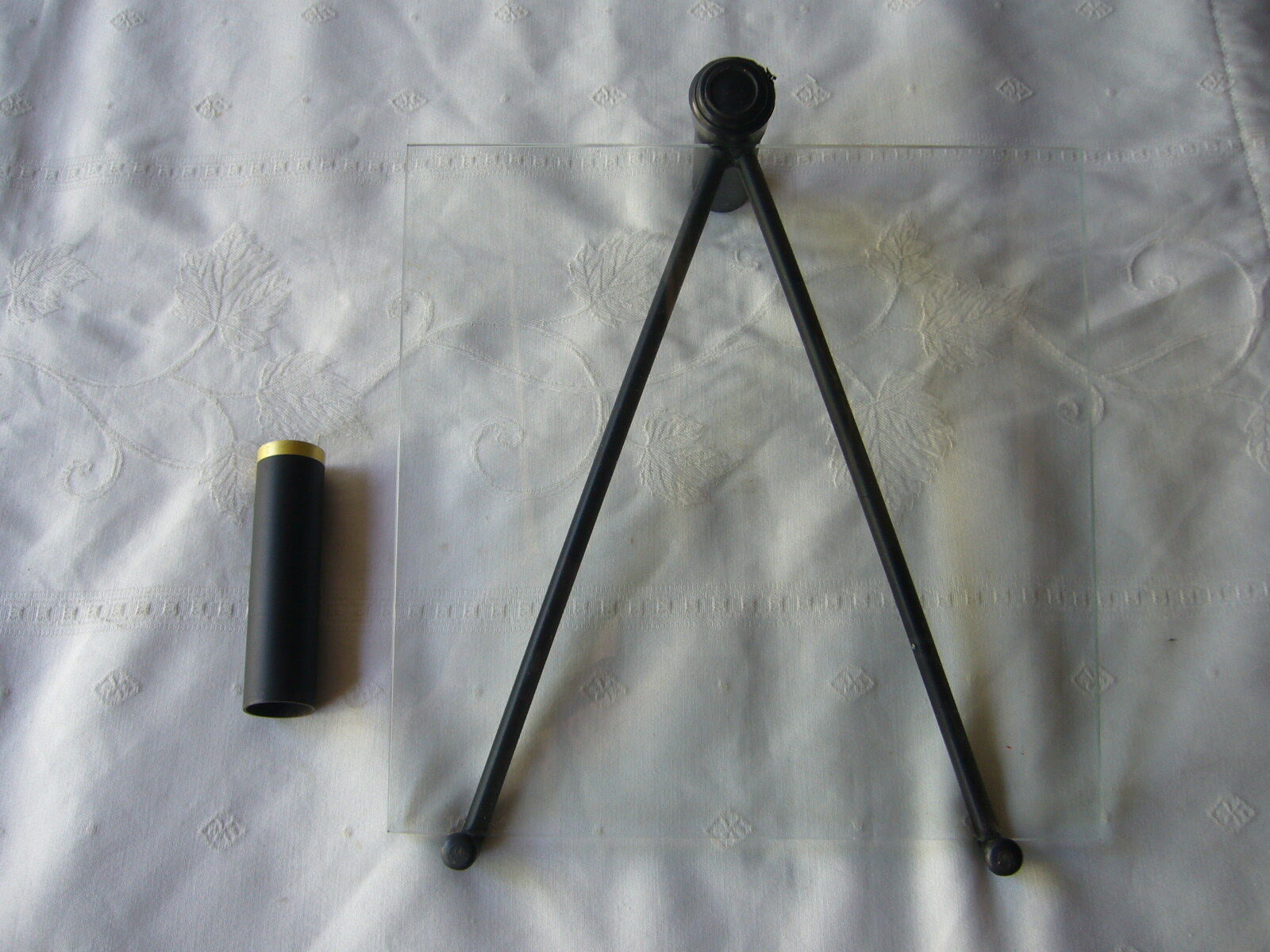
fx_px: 1284
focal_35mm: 35
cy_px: 476
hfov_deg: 52.6
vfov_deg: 40.7
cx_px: 635
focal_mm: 5.8
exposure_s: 1/50
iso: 80
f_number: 2.8
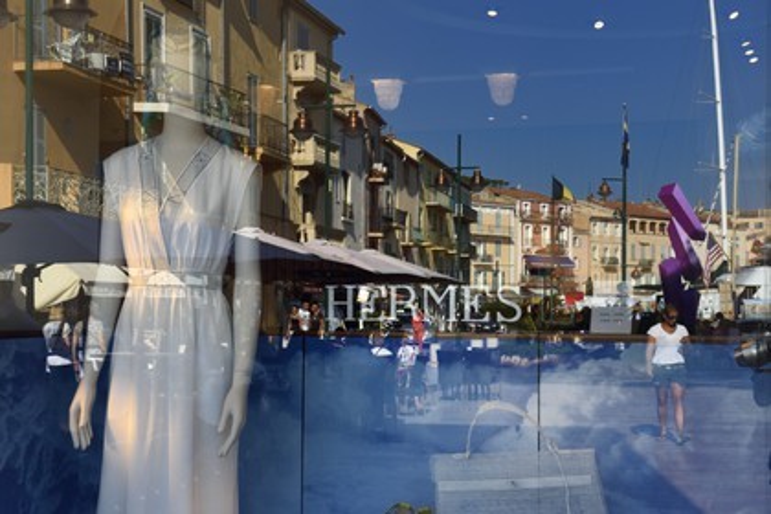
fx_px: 1242
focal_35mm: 58
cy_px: 257
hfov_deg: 34.5
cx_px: 386
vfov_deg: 23.4
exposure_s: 1/60
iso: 200
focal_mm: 58
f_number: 11
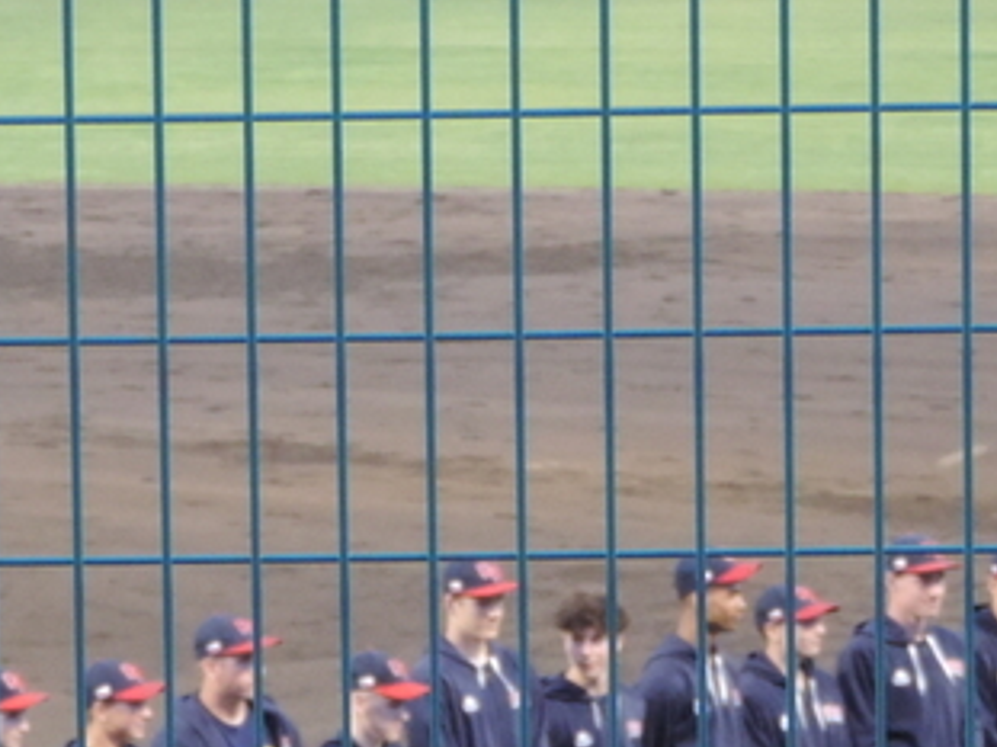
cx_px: 426
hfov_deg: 5.3
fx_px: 10739
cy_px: 728
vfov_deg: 4.0
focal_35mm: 373
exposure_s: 1/30
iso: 720
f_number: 4.4
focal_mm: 25.8
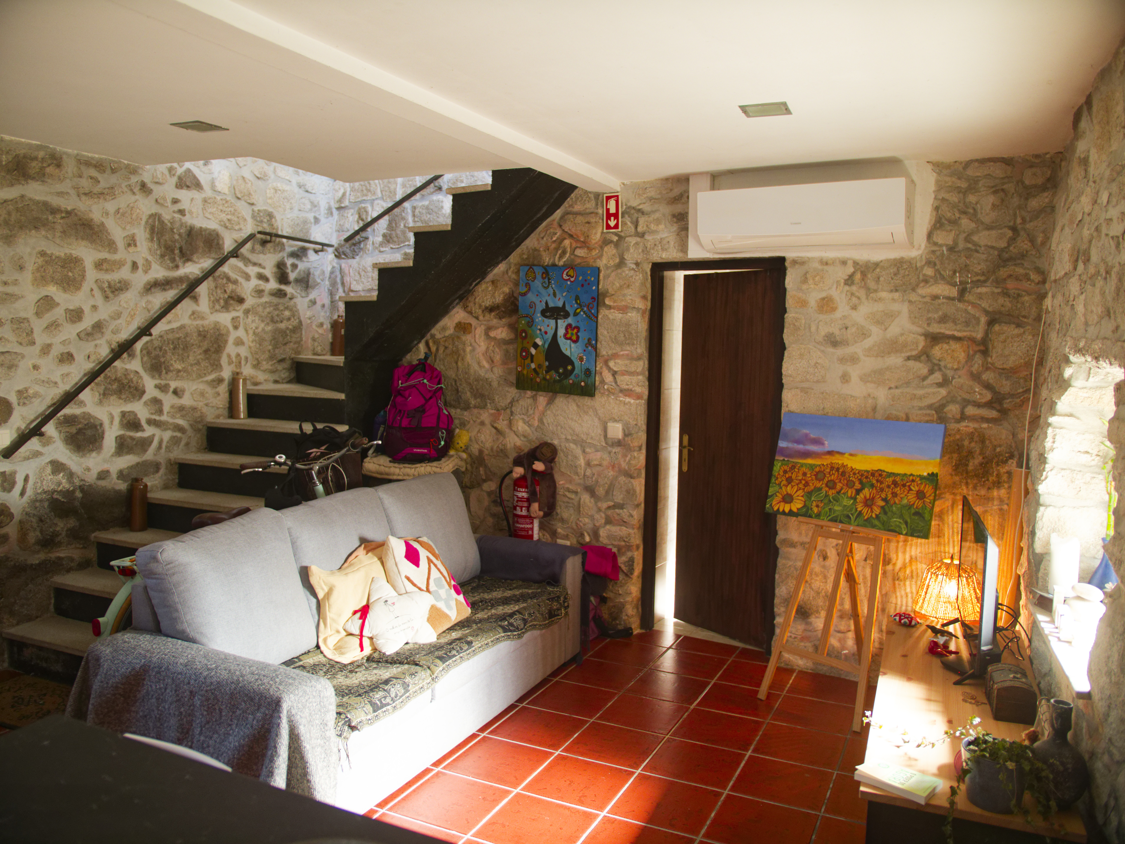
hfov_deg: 65.3
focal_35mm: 27
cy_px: 422
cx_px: 562
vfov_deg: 51.4
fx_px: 877
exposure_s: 1/60
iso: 500
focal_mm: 13
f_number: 1.3
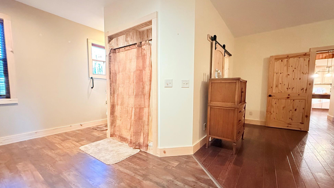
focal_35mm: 16
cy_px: 101
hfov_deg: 99.4
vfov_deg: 67.0
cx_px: 165
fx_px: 142
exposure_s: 1/60
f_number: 2.2
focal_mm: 2.22
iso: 800
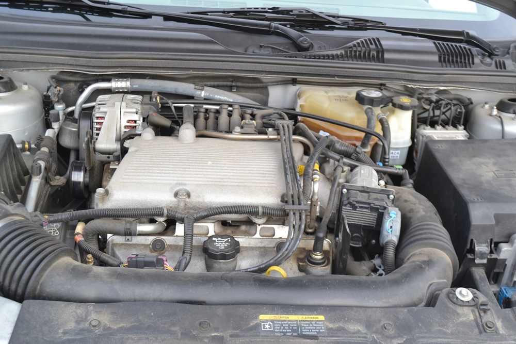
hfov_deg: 45.0
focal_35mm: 44
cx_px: 258
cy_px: 172
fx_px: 624
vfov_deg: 30.9
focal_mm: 29
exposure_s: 1/125
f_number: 5.6
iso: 360
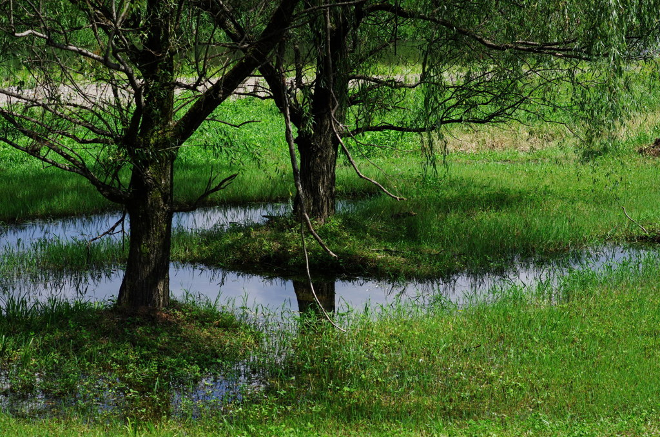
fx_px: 1921
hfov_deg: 19.5
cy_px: 218
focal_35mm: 105
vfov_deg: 13.0
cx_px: 330
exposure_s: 1/800
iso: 100
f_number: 4
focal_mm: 70
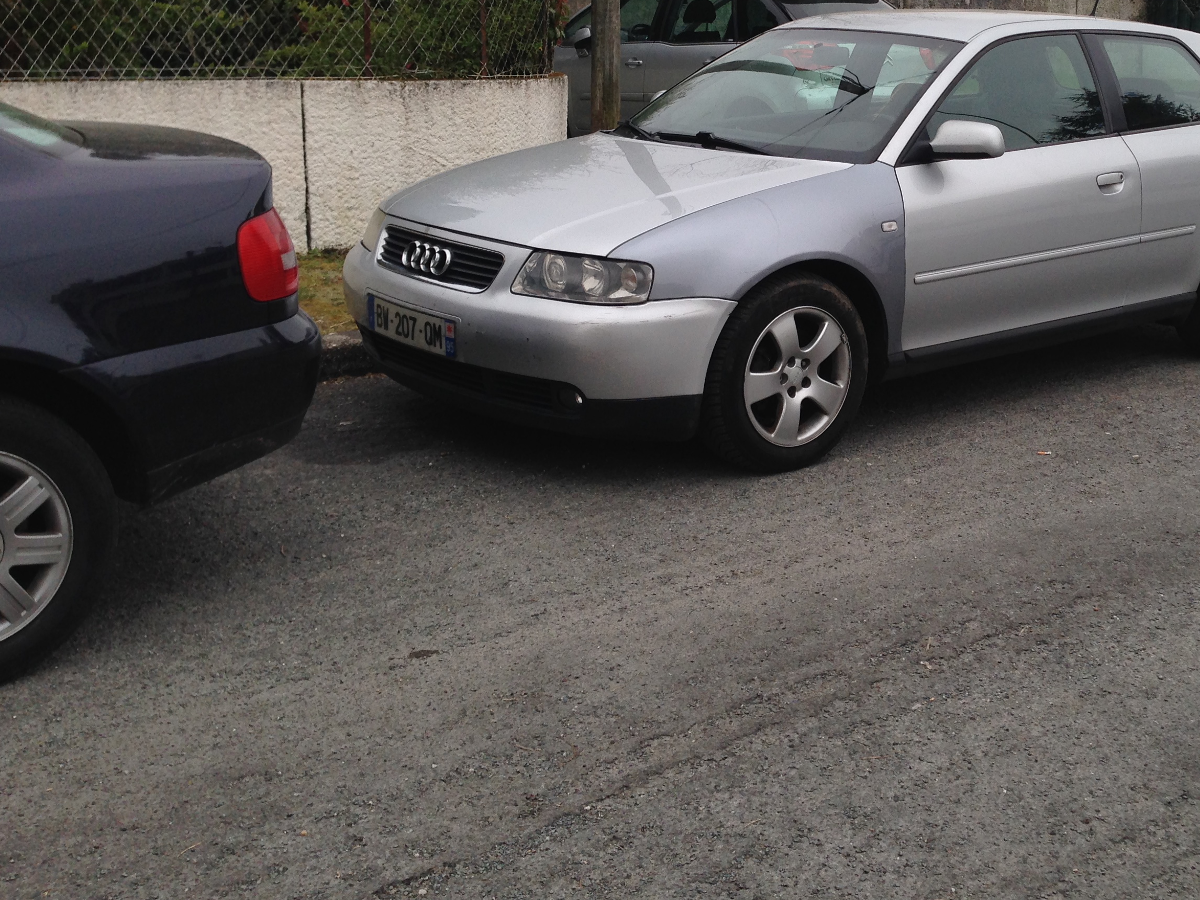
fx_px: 1629
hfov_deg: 39.7
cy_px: 273
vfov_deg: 30.6
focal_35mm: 47
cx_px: 846
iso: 50
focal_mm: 4.12
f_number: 2.4
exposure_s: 1/553
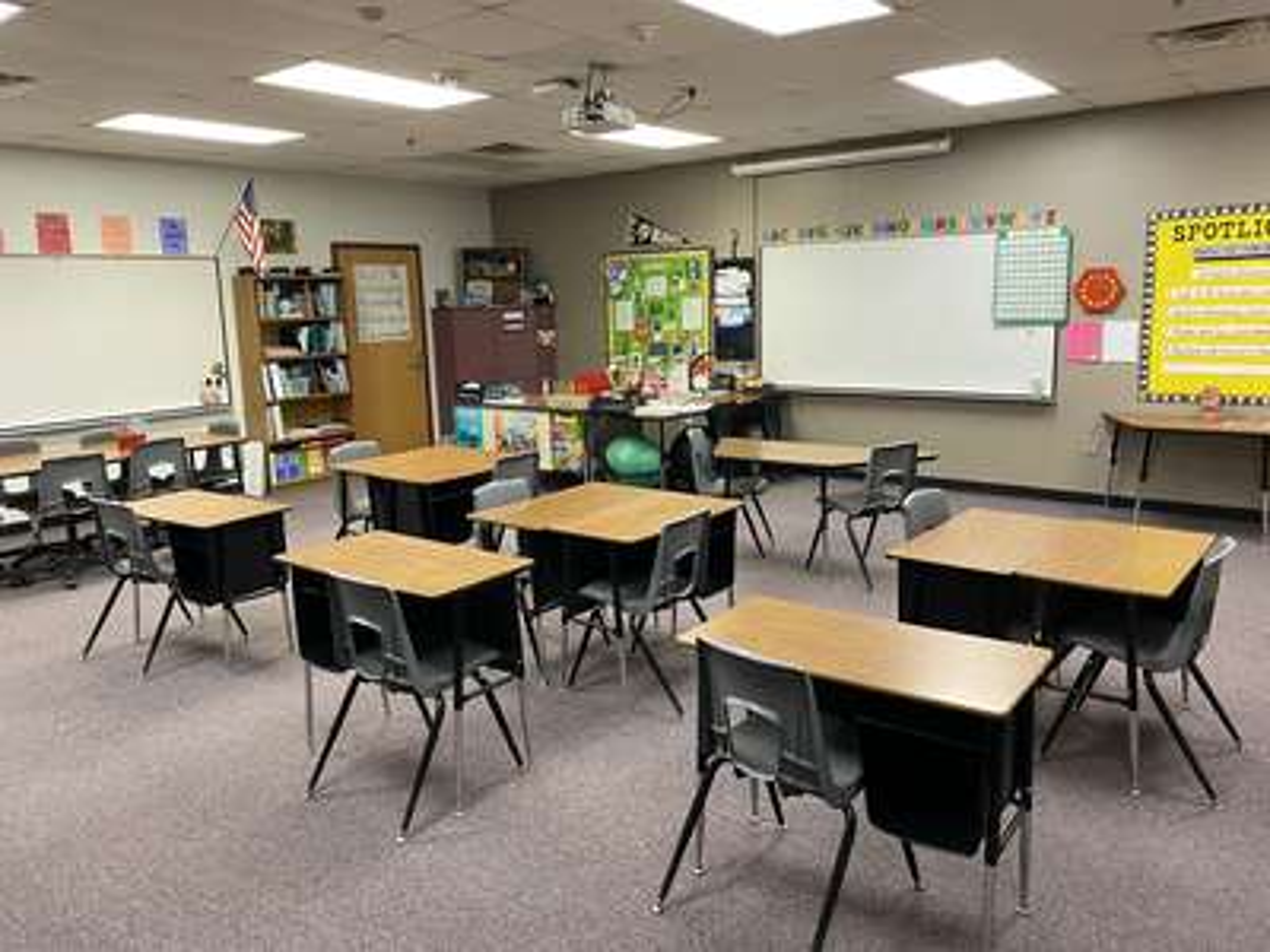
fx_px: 954
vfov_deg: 53.1
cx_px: 635
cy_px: 476
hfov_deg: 67.3
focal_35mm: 26
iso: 250
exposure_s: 1/60
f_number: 1.8
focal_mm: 4.25
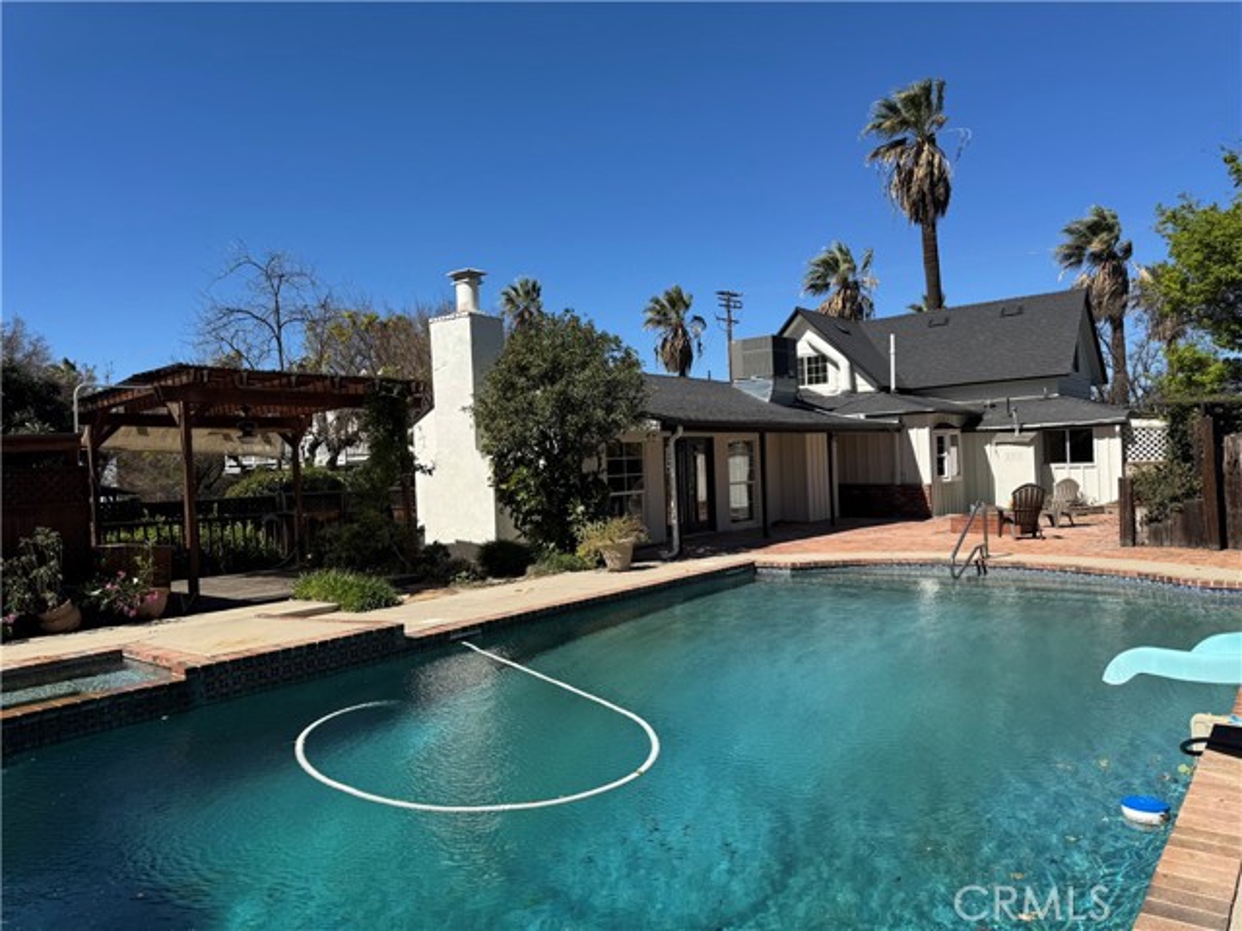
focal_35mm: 24
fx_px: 861
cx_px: 621
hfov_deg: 71.6
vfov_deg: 56.8
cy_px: 466
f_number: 1.78
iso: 80
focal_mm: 6.76
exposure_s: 1/5348
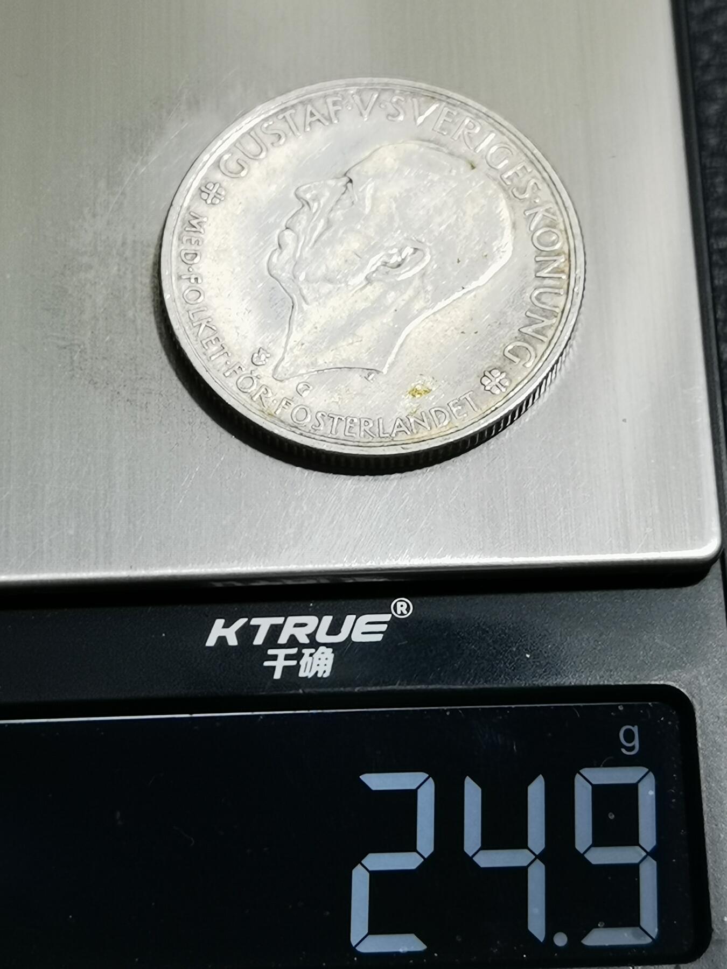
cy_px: 484
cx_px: 364
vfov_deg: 23.8
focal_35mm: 82
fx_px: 2296
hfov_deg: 18.0
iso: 125
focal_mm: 6.67
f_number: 1.9
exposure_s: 1/100
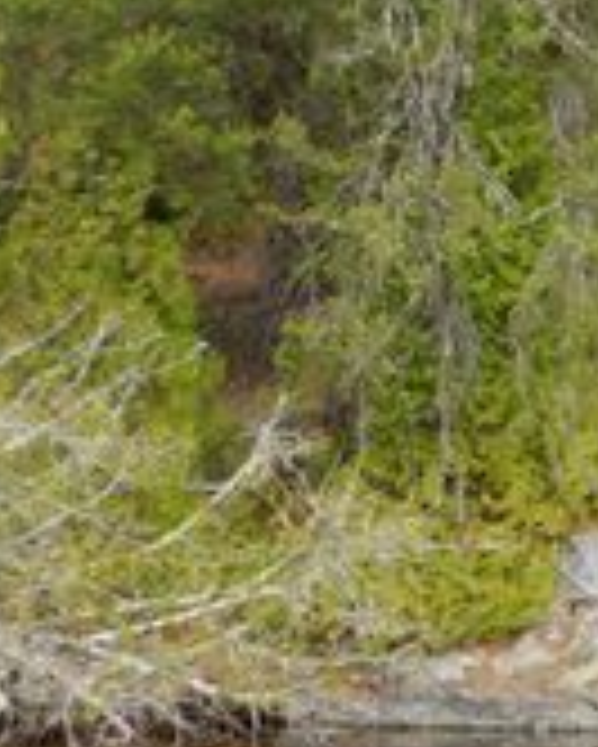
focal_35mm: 94
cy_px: 234
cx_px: 877
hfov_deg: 15.2
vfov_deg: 20.3
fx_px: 2078
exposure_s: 1/125
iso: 125
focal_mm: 7.2
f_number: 4.2
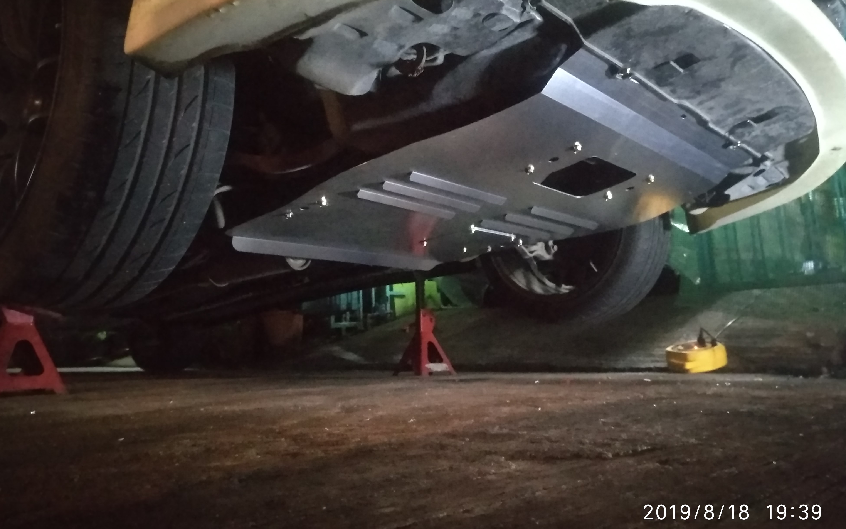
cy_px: 221
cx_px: 414
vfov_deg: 50.8
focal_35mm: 24
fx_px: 553
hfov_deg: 74.8
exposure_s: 1/17
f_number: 2.2
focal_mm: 3.81
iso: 6400
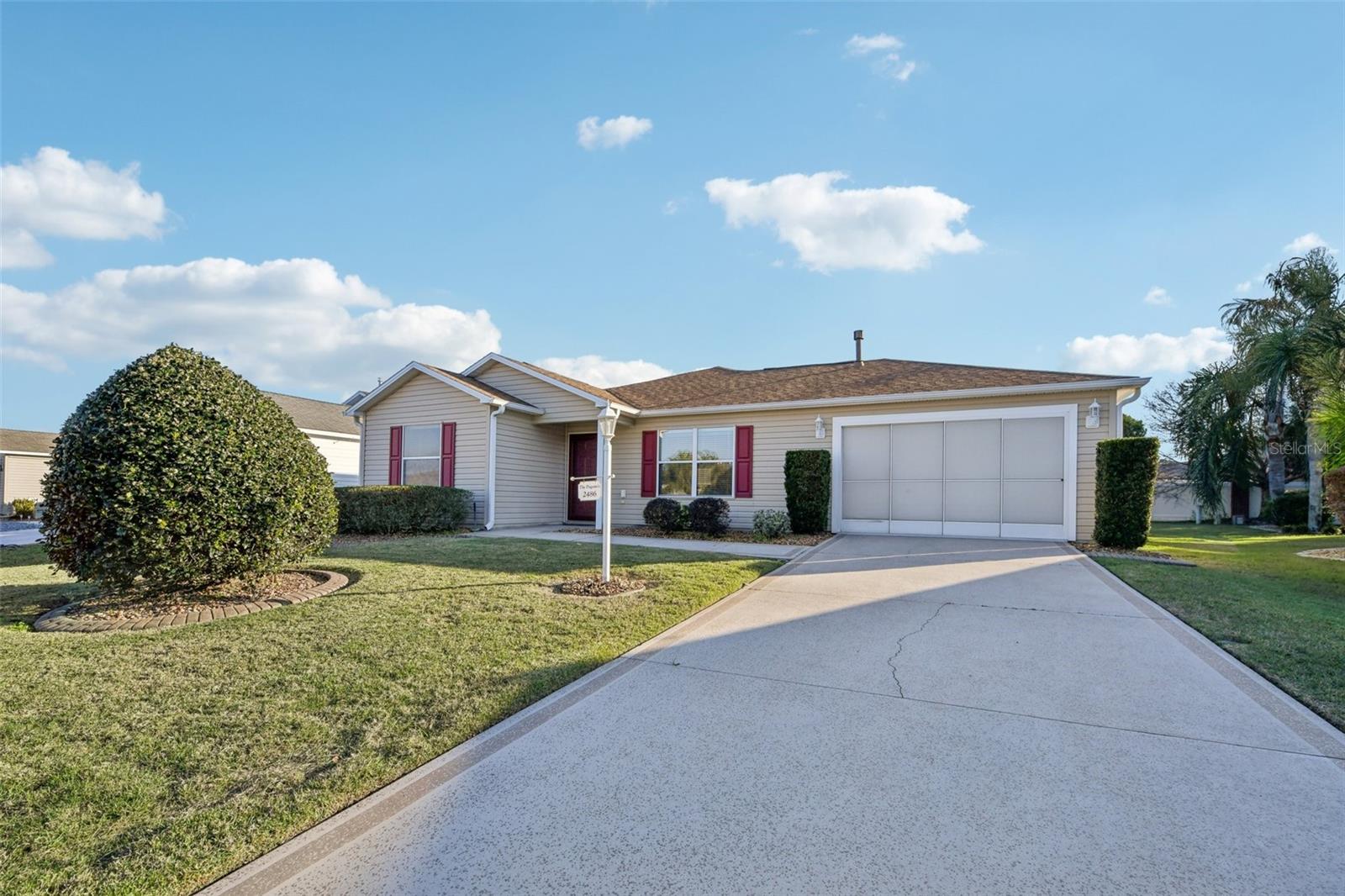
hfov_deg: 104.3
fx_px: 523
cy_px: 448
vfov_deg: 81.2
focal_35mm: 14
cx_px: 672
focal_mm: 14
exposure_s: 1/500
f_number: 8
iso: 400
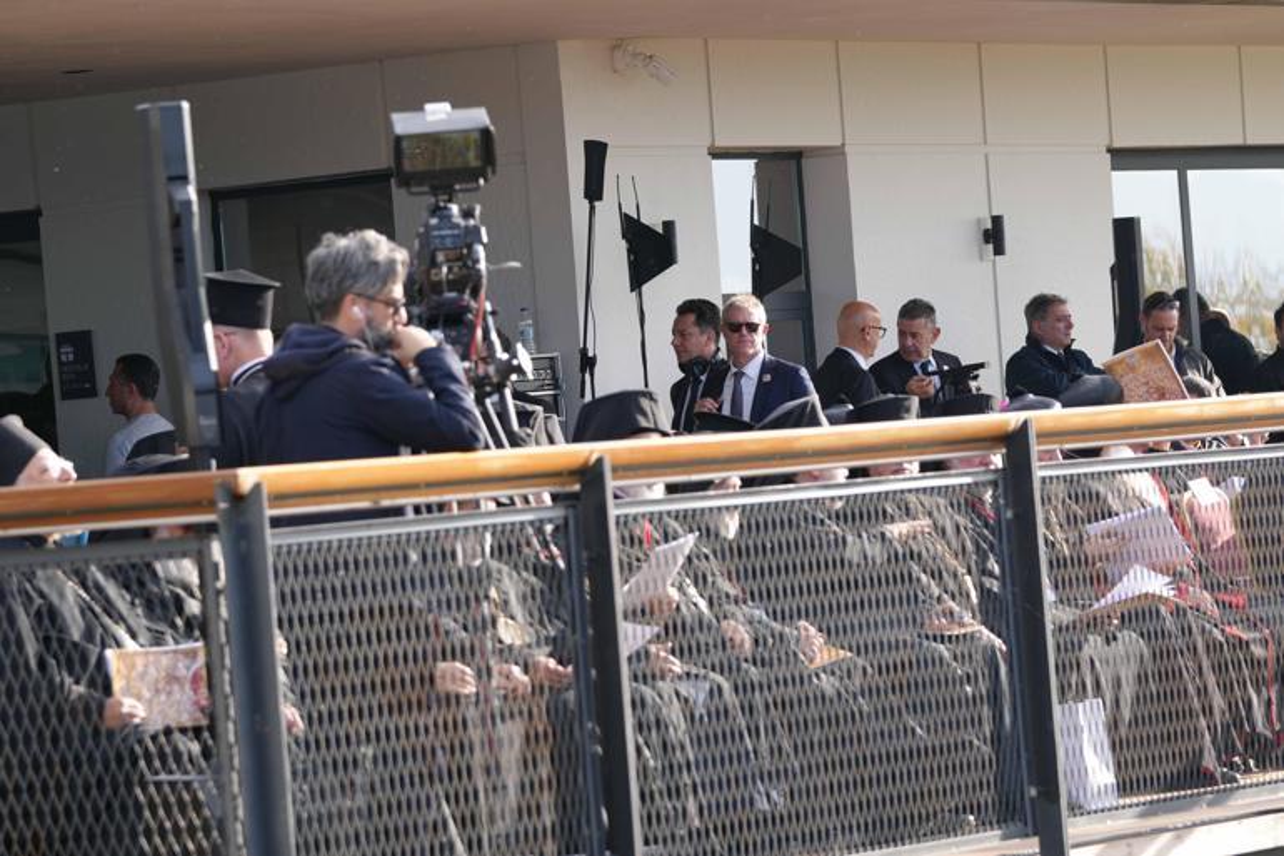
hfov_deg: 10.8
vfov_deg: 7.2
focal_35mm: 190
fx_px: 6793
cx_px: 642
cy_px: 428
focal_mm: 127
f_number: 4
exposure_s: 1/320
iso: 100
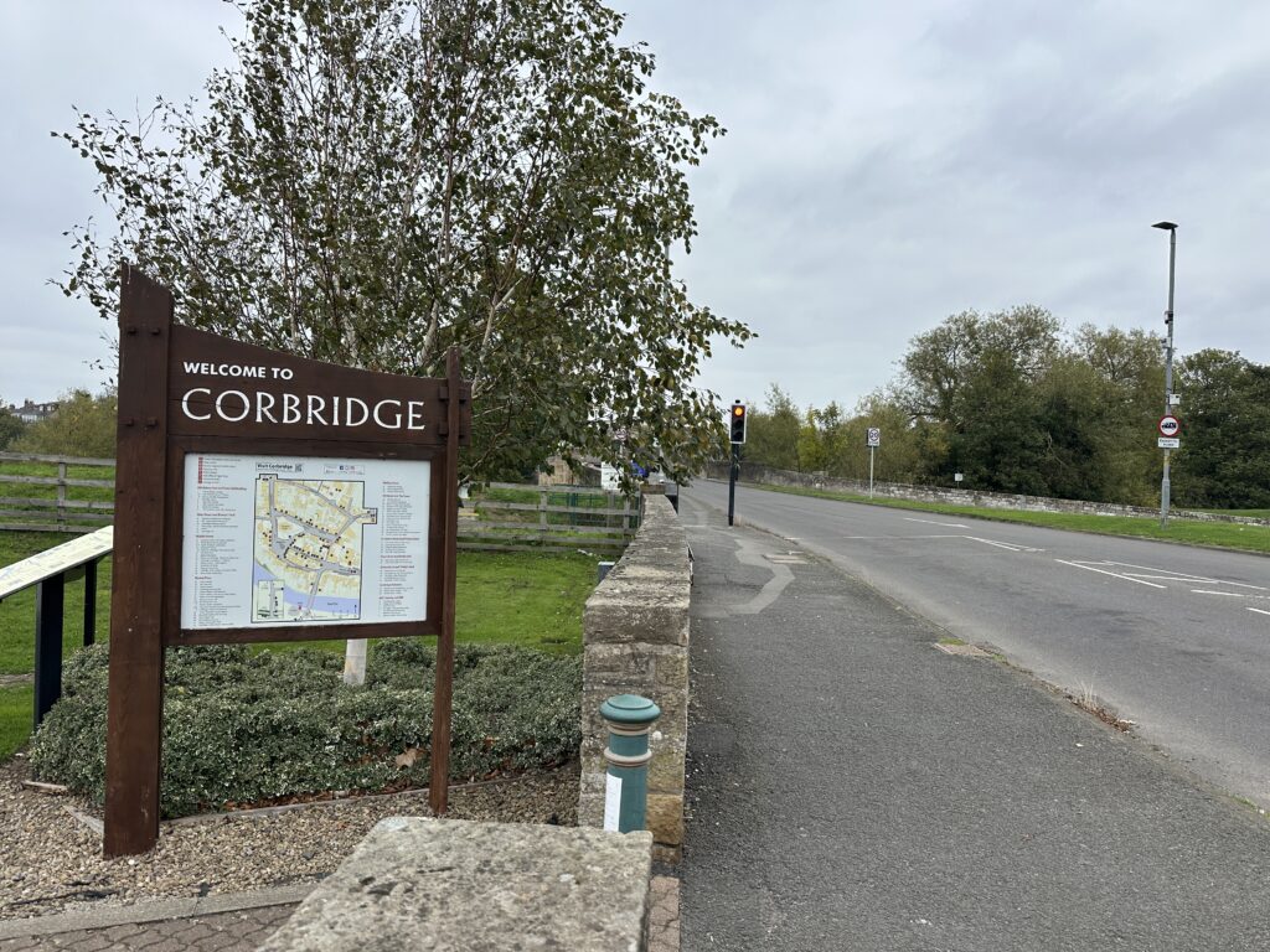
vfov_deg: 56.8
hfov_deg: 71.6
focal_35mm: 24
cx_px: 635
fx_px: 881
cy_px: 476
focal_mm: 6.86
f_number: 1.78
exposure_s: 1/1062
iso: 80
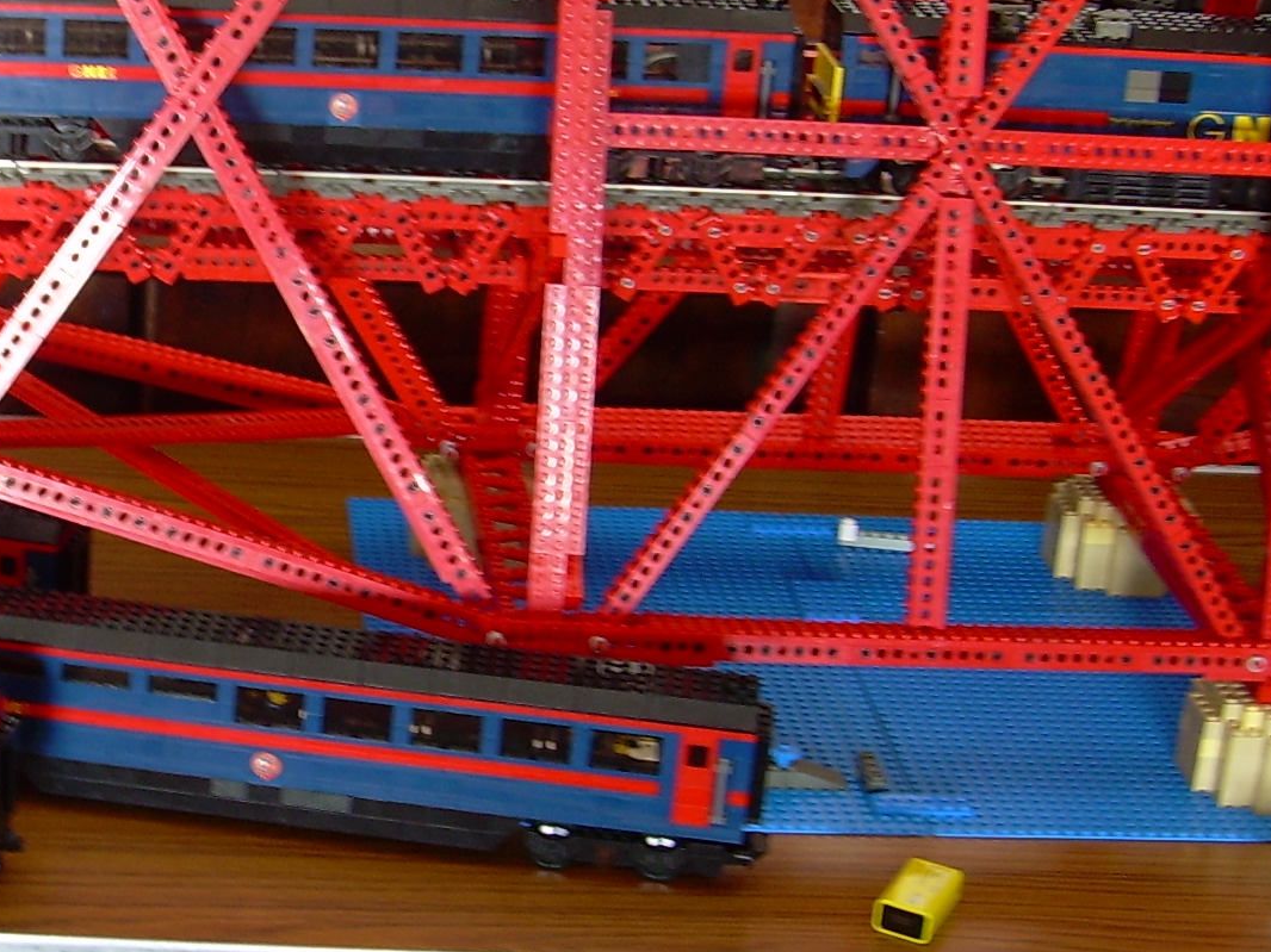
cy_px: 291
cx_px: 78
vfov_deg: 18.1
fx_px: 2973
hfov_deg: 23.4
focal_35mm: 81
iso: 50
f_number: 2.8
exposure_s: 1/25.2
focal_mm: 6.3
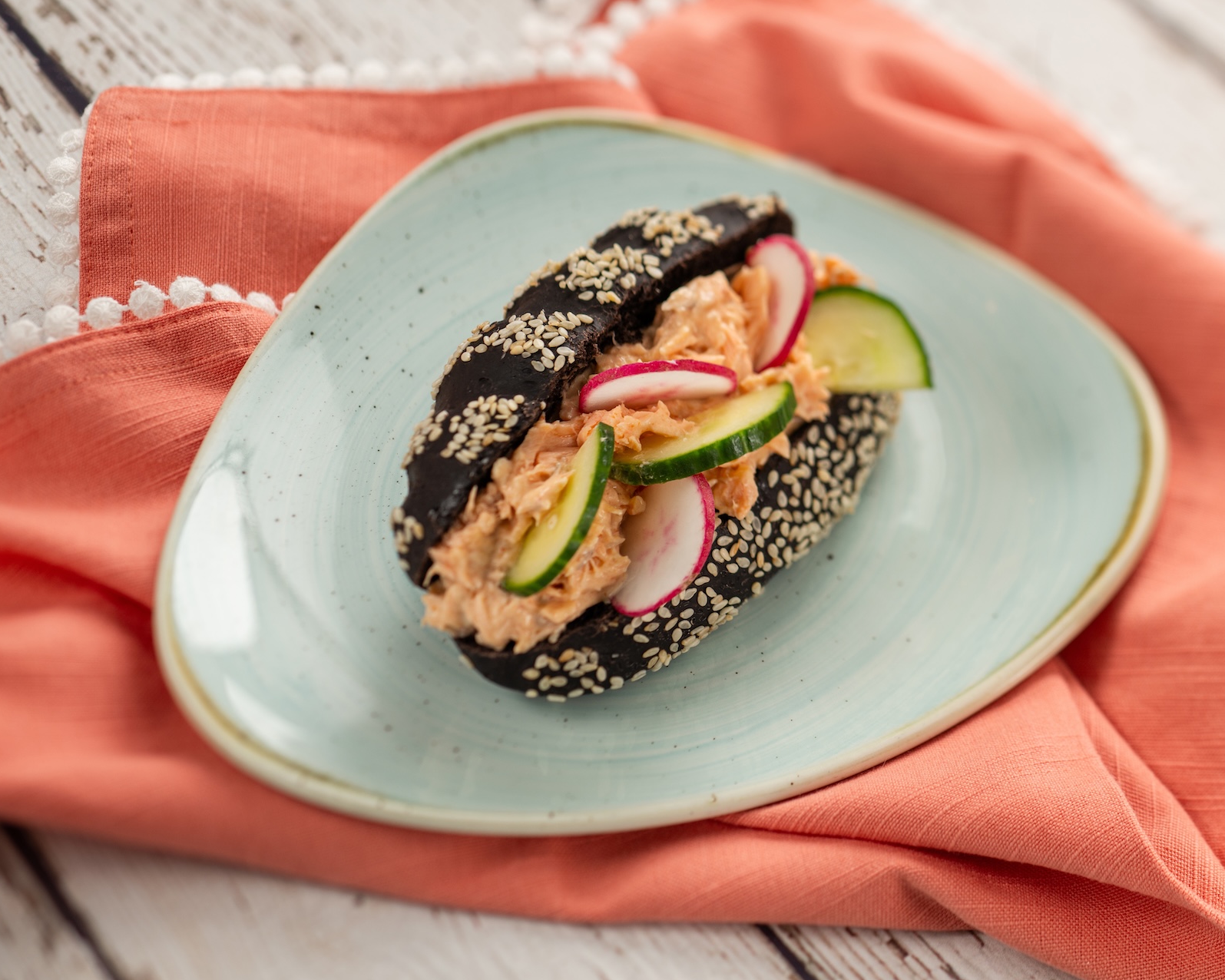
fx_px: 3481
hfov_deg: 20.0
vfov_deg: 16.0
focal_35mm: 96
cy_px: 490
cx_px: 654
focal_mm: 85
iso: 100
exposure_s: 1/200
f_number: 6.3
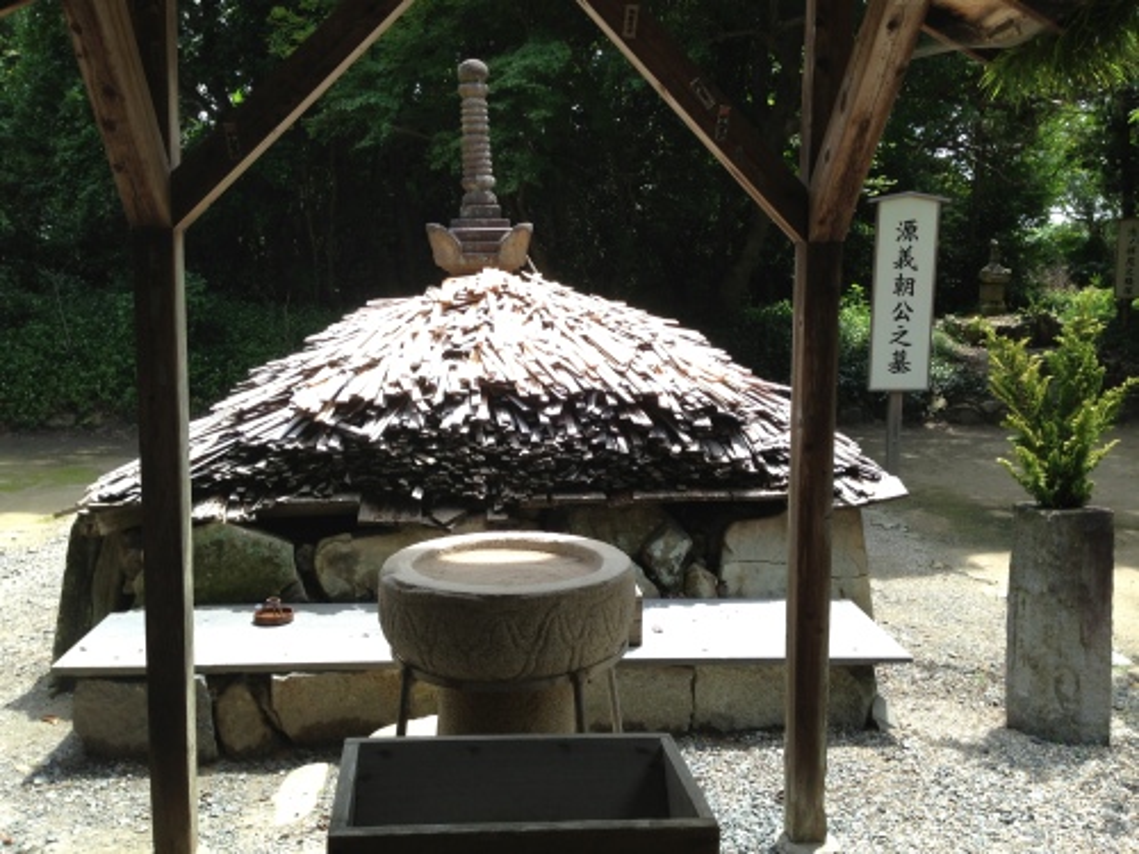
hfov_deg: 55.4
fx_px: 1086
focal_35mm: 33
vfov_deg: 42.9
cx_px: 570
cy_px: 427
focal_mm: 4.13
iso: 50
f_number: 2.4
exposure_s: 1/259
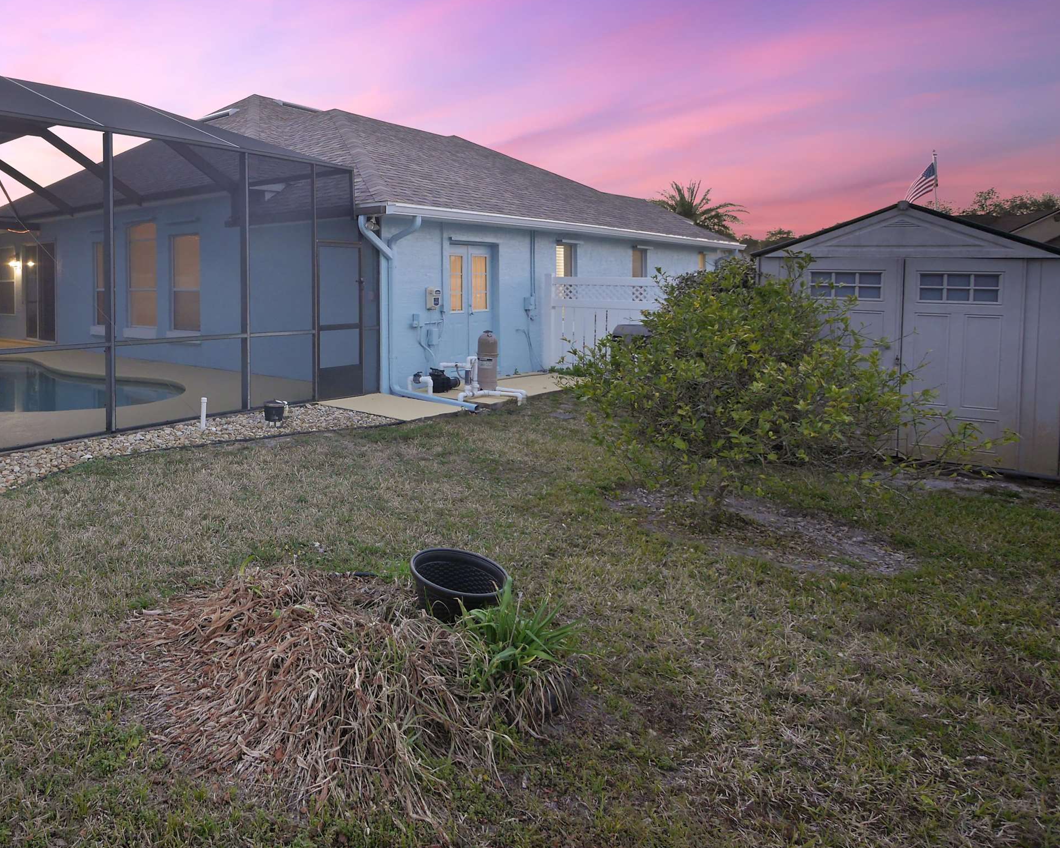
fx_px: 690
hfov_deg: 67.9
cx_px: 211
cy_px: 268
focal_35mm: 22
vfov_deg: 61.3
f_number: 4
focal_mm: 7
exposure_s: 1/20
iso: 400
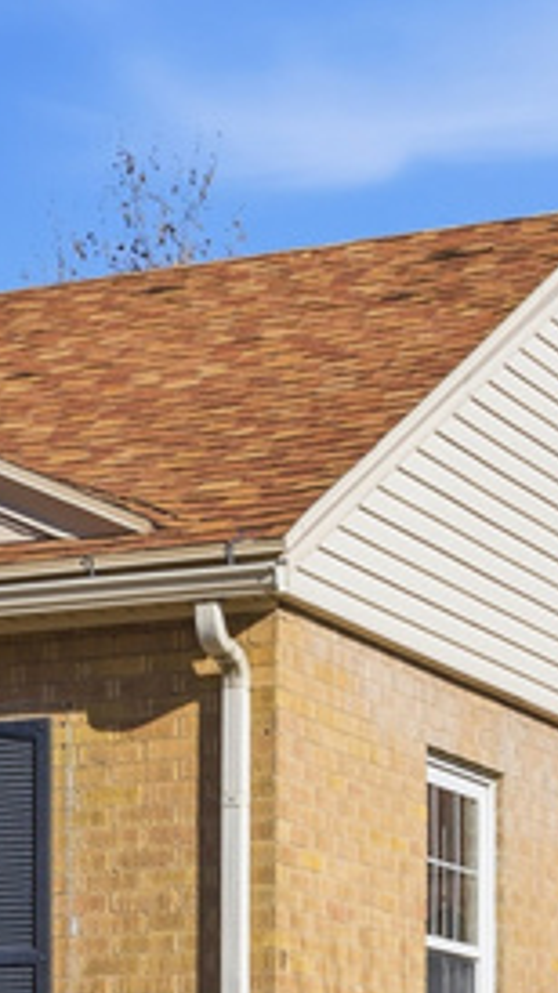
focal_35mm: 137
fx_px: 3606
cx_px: -522
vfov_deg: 15.2
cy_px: 1145
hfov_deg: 8.4
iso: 1000
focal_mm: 35
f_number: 9
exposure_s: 1/8000
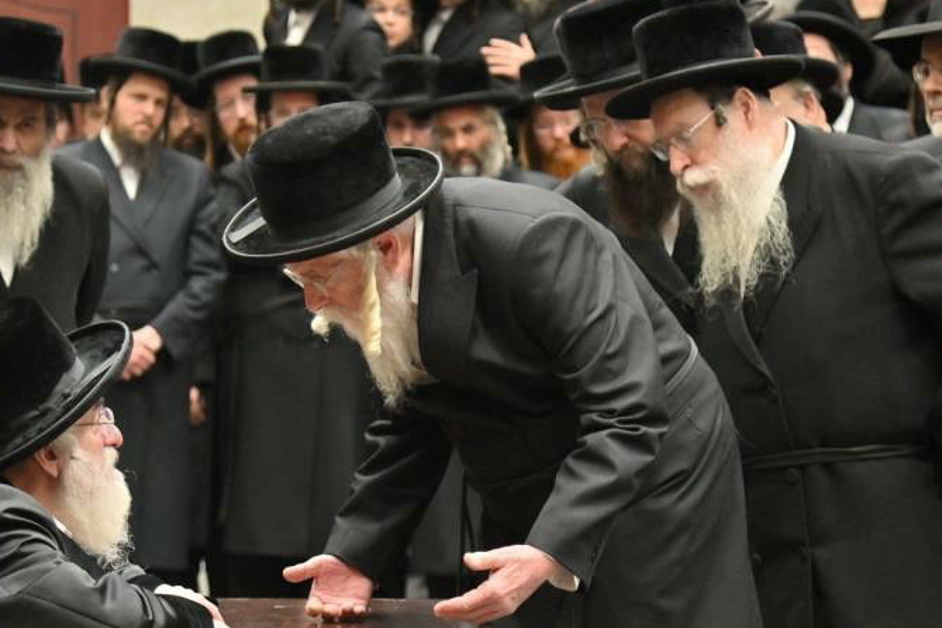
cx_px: 327
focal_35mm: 179
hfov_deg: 11.5
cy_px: 403
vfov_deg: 7.7
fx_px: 4683
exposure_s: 1/320
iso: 800
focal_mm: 78
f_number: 4
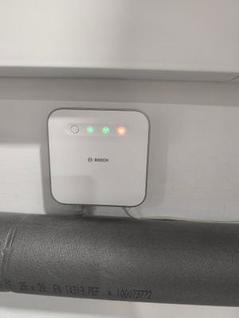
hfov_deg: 58.9
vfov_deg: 73.9
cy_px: 159
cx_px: 120
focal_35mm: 23
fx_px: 212
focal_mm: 6.57
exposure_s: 1/50
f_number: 1.6
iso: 500
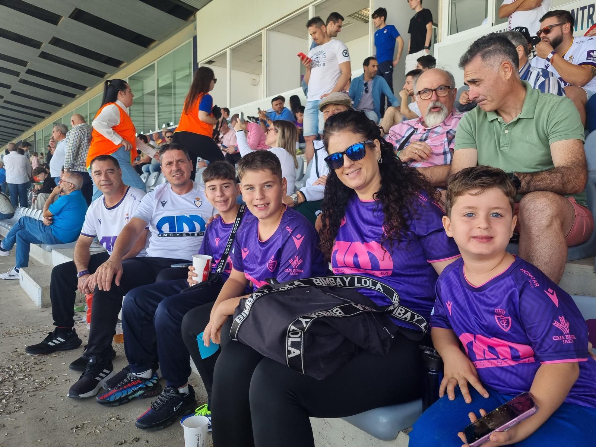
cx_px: 298
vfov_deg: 53.1
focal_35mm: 26
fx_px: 448
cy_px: 224
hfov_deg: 67.3
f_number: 1.8
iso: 50
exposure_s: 1/364
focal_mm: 5.4
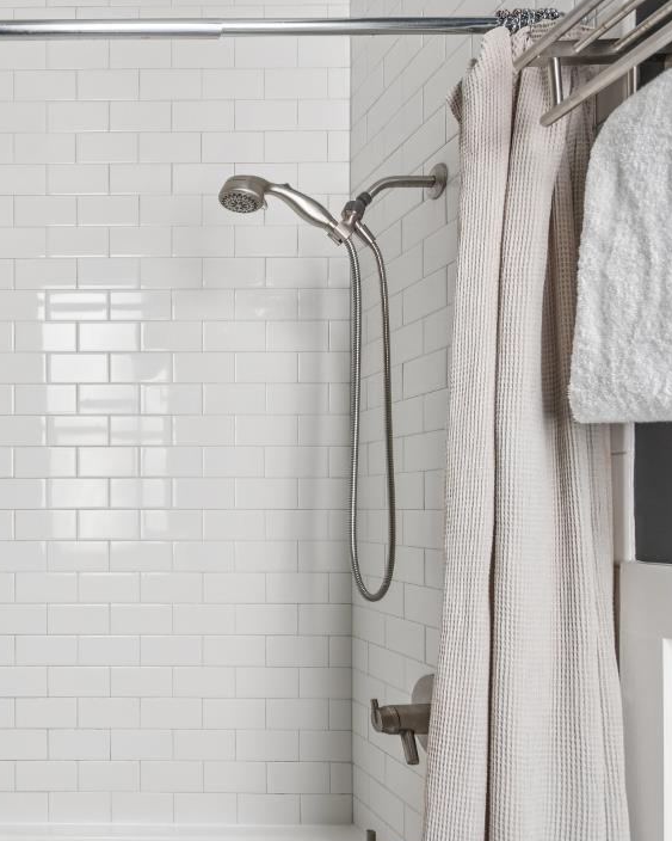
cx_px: 5
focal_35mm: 28
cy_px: 511
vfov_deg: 61.6
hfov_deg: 44.2
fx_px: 696
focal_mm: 14
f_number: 5.6
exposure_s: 1/15
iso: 100
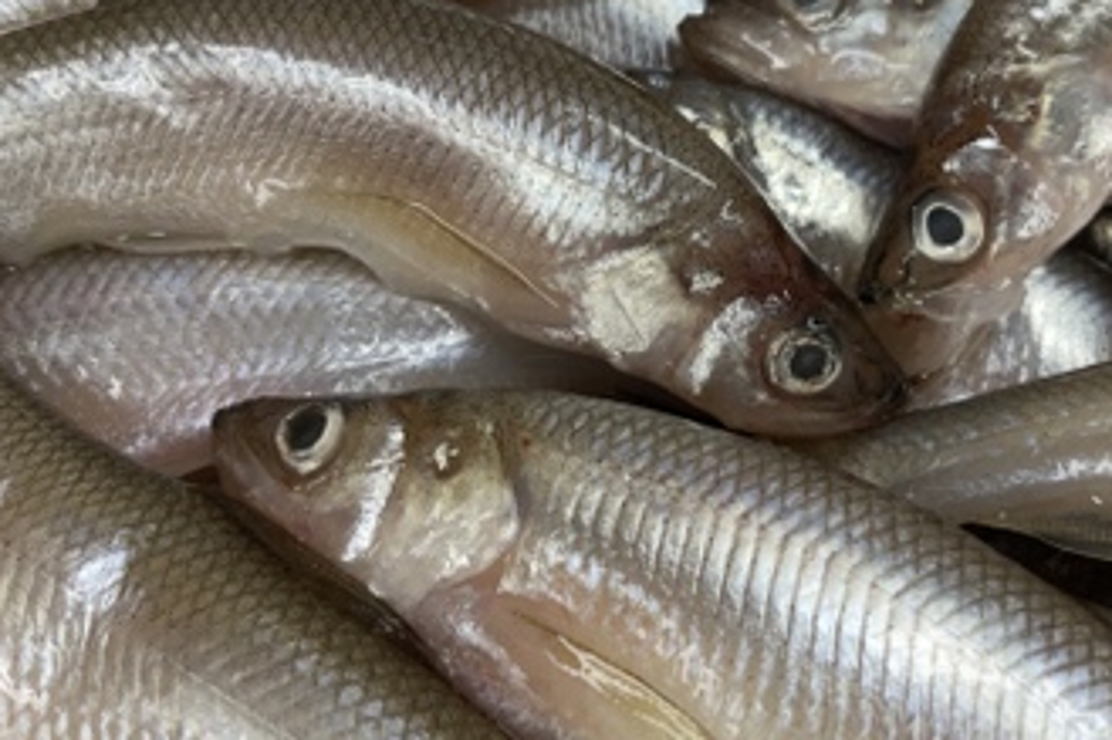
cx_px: 710
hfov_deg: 44.1
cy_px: 216
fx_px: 1358
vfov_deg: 30.1
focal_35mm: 44
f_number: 1.8
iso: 50
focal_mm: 3
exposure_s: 1/120
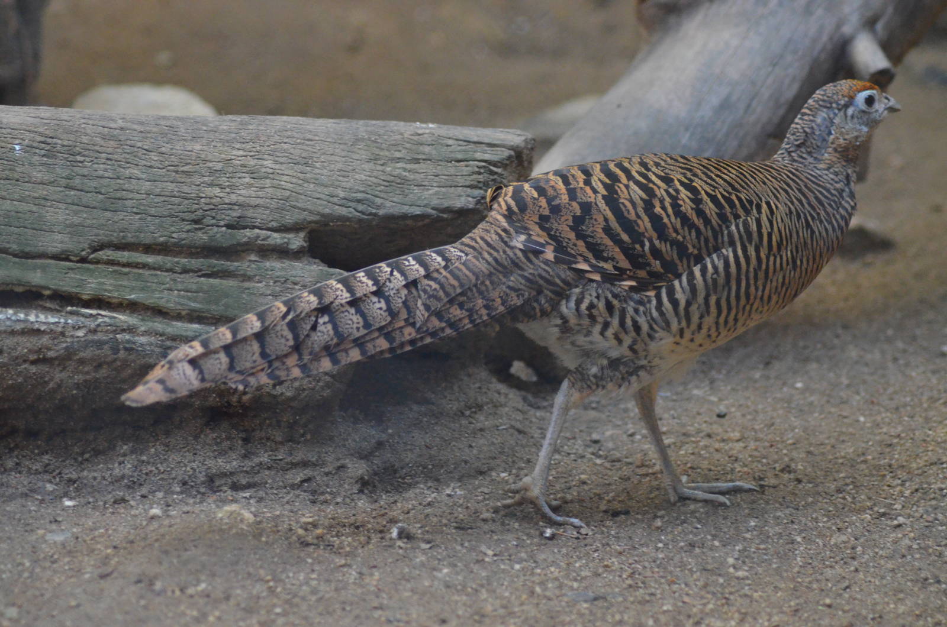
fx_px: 5316
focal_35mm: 202
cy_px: 314
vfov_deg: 6.8
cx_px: 474
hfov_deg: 10.2
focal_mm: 135
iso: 3200
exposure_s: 1/200
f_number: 4.2
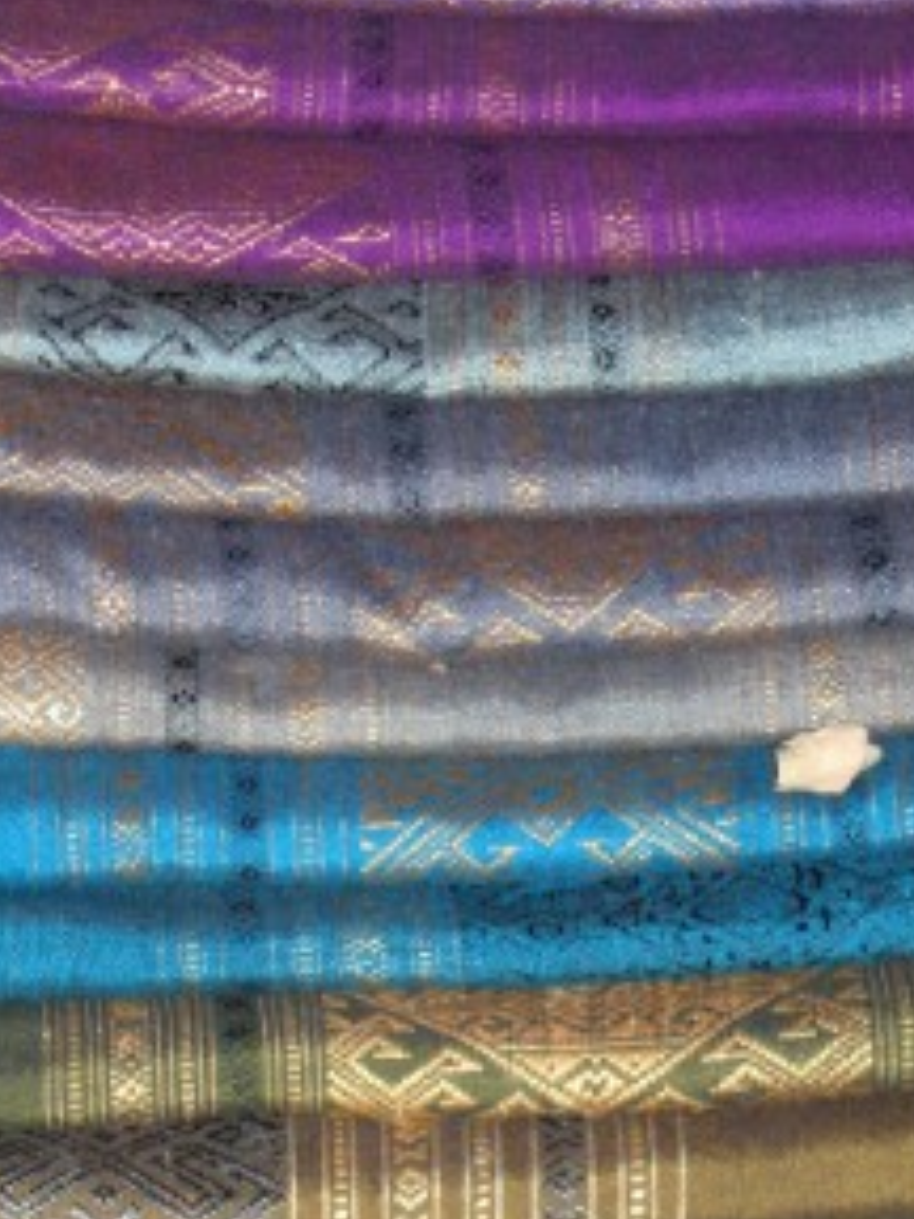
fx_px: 5633
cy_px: 1081
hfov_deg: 9.3
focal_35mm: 160
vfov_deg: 12.3
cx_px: 497
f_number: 4.3
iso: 300
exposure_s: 1/60
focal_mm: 12.9
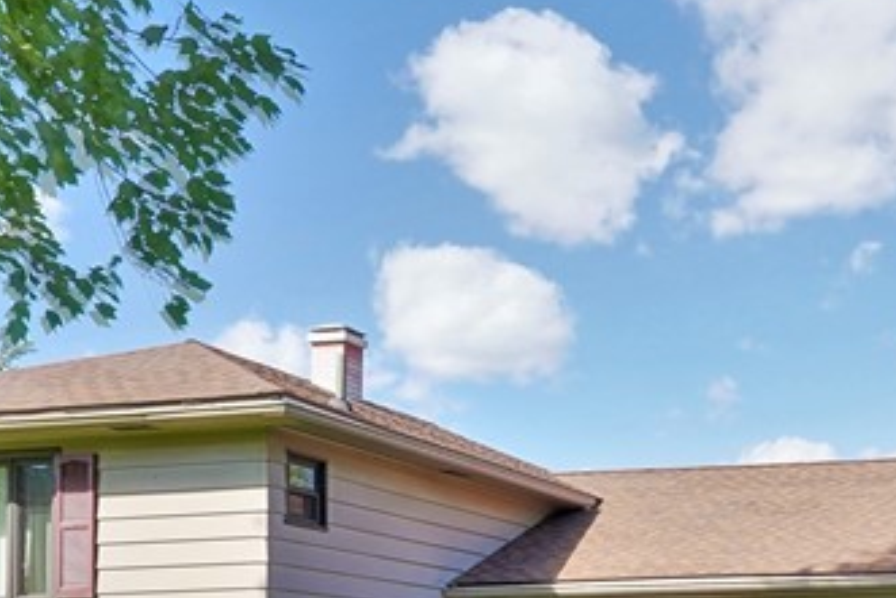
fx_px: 1469
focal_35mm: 59
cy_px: 636
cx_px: 956
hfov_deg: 30.7
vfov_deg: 21.9
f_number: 8
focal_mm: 18
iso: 1000
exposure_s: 1/250
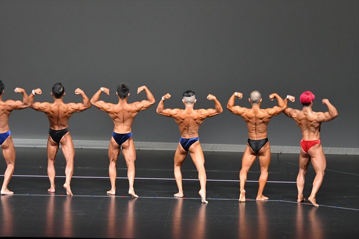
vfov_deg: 6.8
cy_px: 120
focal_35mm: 202
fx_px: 2013
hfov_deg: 10.2
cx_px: 180
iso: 5000
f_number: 5.6
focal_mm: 135
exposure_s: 1/400
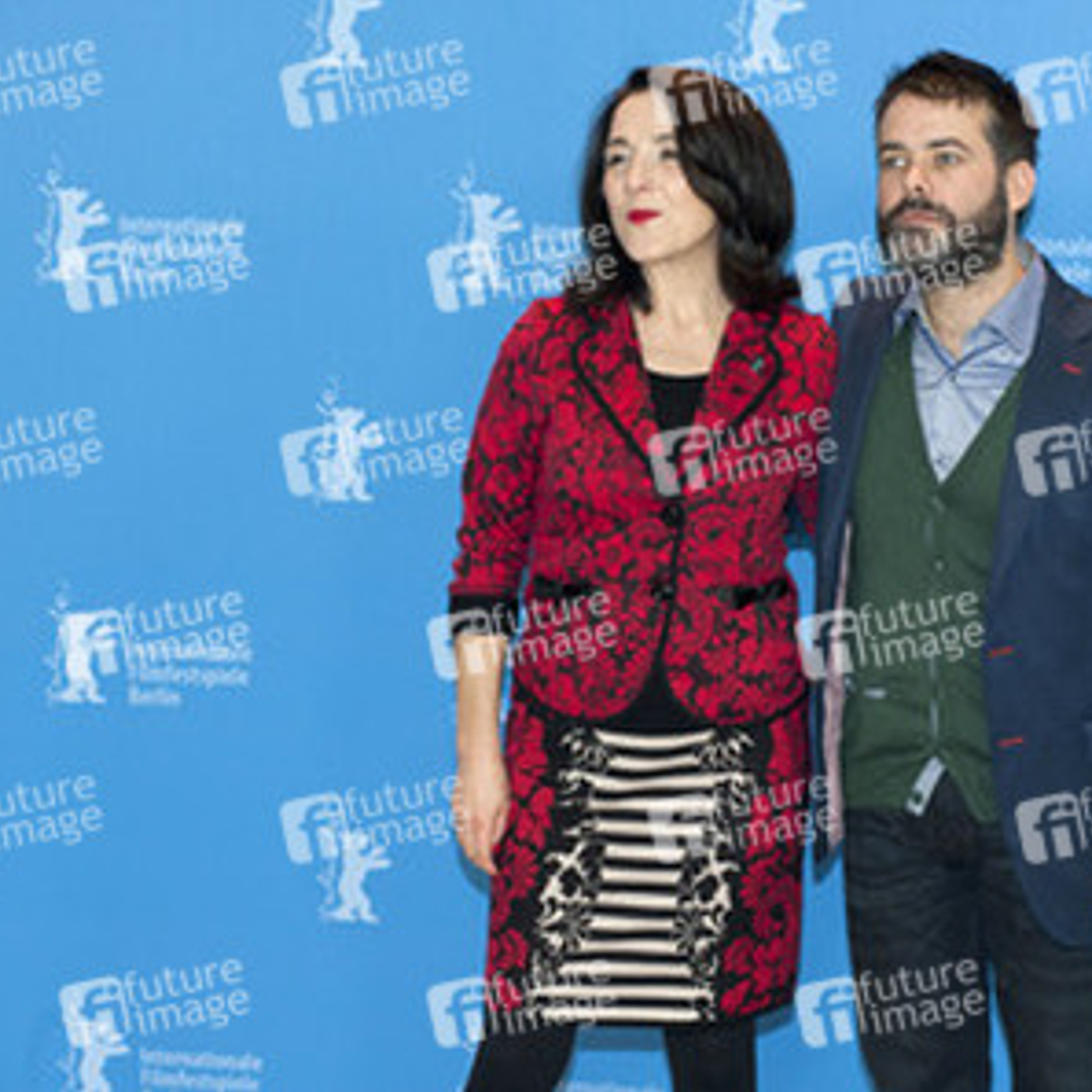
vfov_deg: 16.9
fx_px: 3676
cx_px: 792
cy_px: 544
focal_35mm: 103
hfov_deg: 16.8
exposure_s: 1/250
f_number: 7.1
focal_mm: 80
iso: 1600
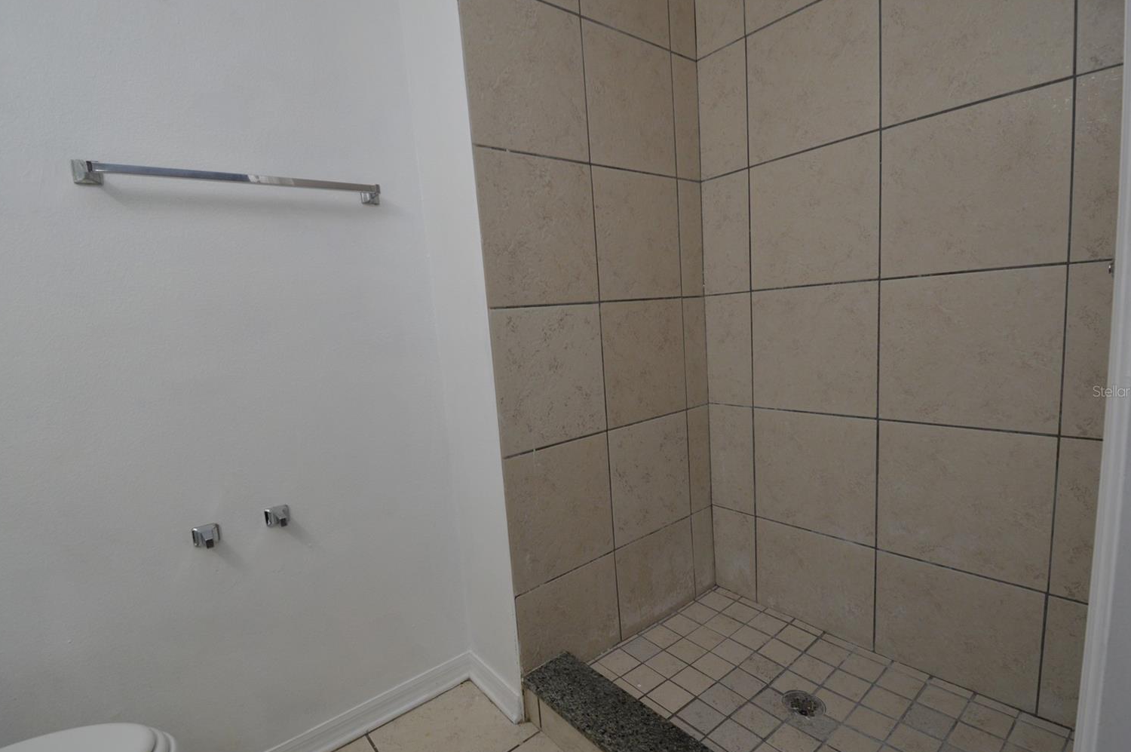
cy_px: 391
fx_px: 502
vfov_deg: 73.6
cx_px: 556
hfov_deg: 96.8
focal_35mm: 16
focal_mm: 10
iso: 400
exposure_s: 1/125
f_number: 5.6
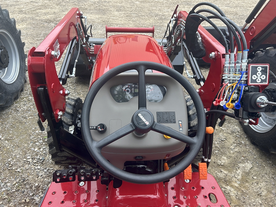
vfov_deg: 53.1
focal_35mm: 26
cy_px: 104
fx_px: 207
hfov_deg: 67.3
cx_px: 138
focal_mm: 5.7
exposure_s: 1/285
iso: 40
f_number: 1.5
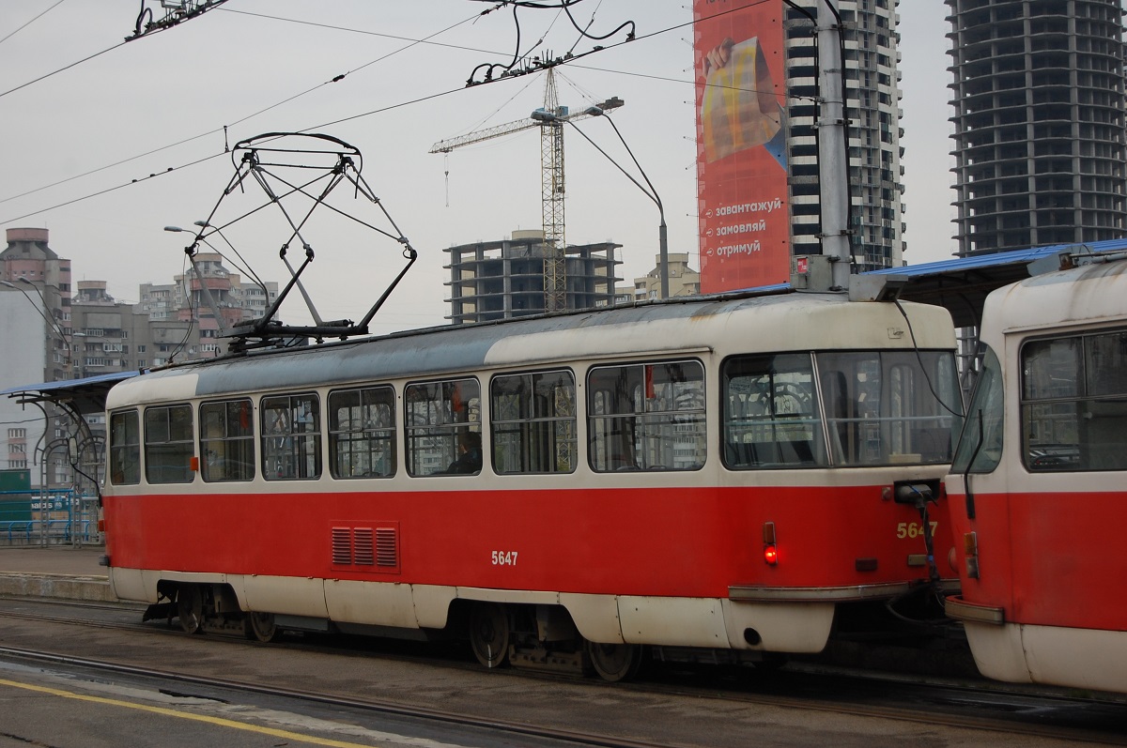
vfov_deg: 18.1
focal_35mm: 75
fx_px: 2345
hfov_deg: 27.0
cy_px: 374
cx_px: 564
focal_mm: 50
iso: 280
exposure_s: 1/125
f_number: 5.6
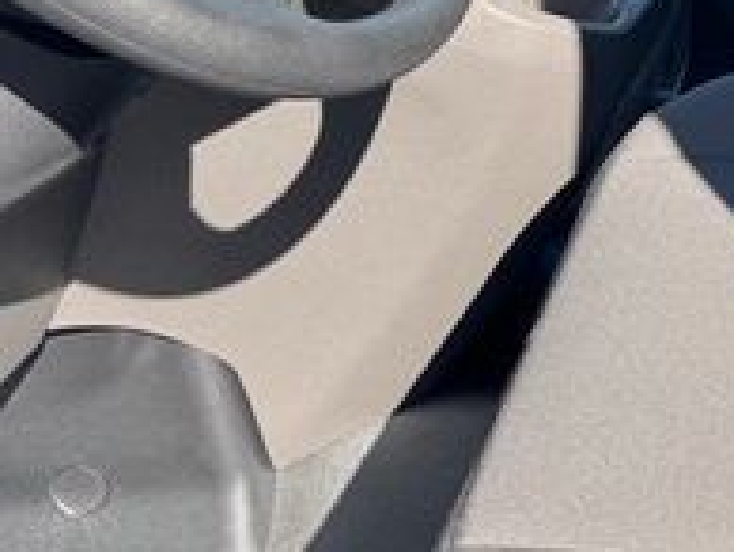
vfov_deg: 17.2
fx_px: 1677
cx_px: 1029
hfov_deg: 21.6
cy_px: -231
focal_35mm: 79
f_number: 1.78
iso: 80
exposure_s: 1/582
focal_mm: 6.76
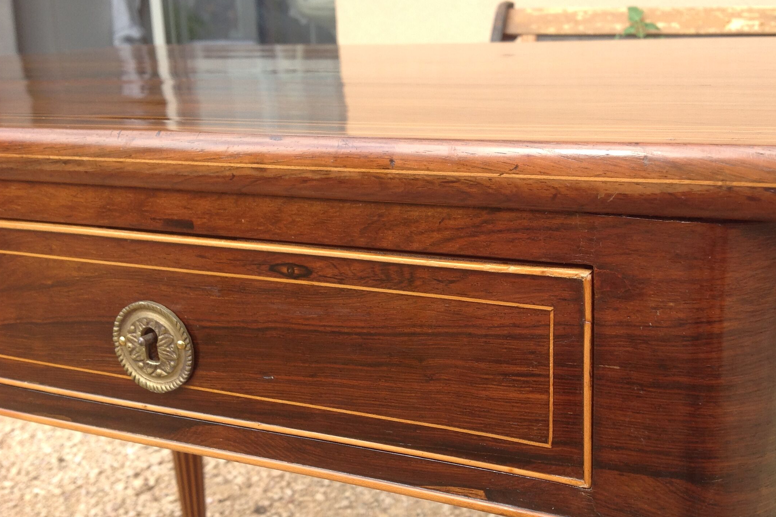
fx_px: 948
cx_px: 454
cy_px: 285
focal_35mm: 44
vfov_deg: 30.5
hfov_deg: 44.3
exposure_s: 1/408
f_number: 2.4
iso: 50
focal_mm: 4.28
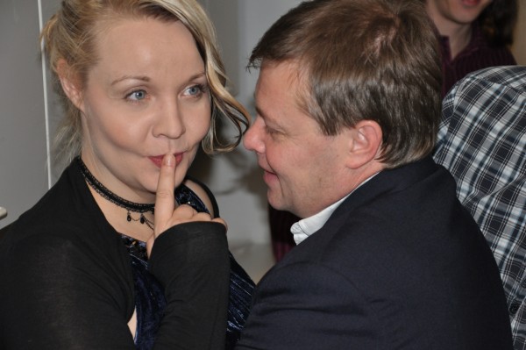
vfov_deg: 14.7
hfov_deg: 21.9
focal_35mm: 93
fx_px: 1358
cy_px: 175
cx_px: 263
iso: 800
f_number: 5.3
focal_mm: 62
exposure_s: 1/60
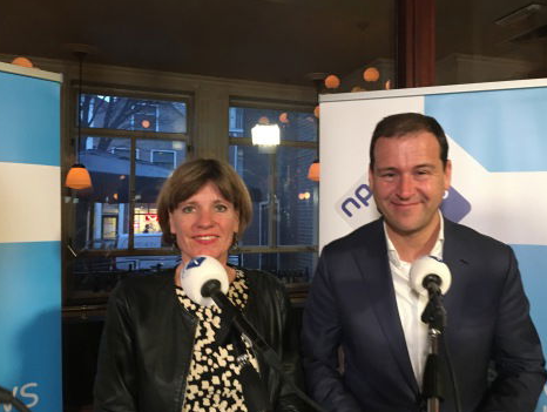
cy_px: 198
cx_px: 286
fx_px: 491
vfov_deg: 45.5
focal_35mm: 31
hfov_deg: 58.3
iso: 200
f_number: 2.2
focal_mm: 4.15
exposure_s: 1/25
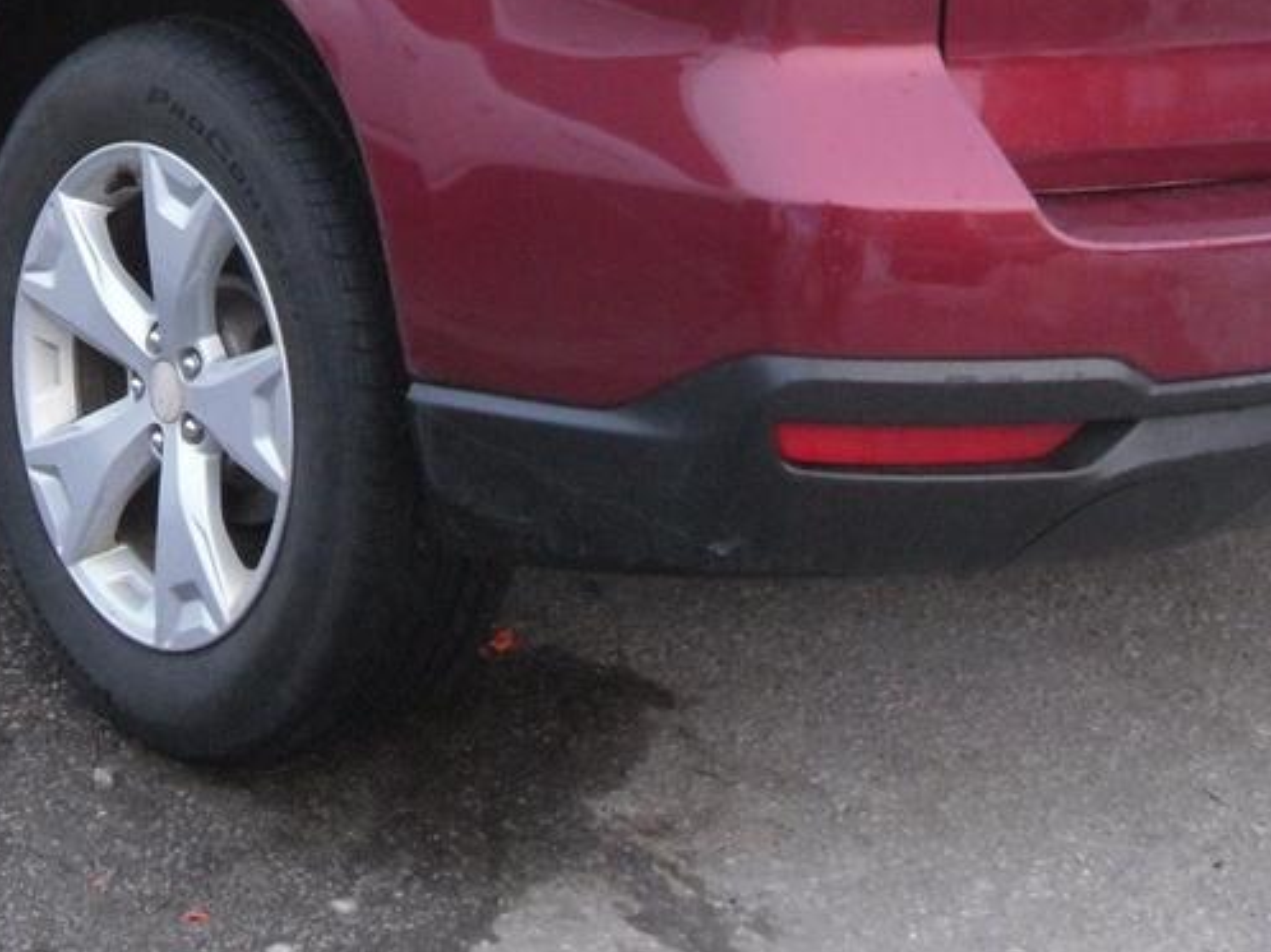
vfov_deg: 15.6
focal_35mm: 90
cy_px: -271
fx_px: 3303
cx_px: 536
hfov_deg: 21.8
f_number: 3.5
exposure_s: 1/45
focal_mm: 6.3
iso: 200
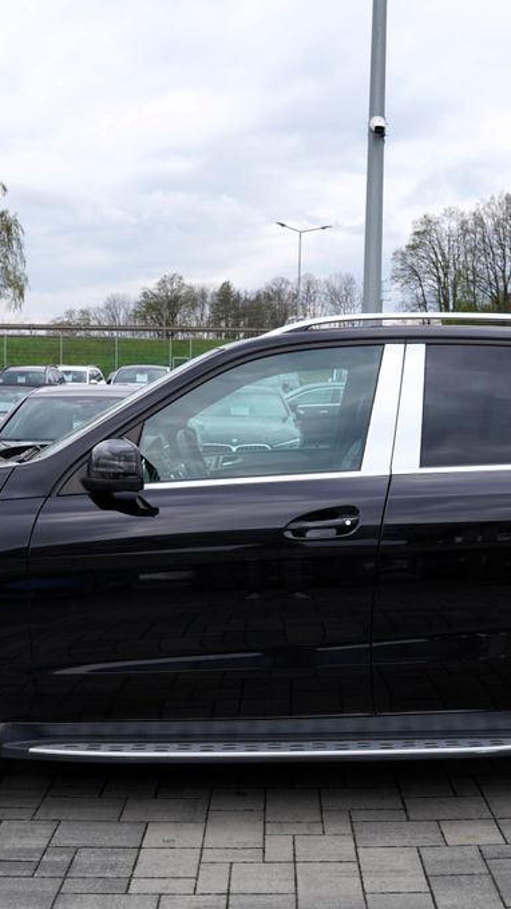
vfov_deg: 52.8
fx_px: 915
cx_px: 309
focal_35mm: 38
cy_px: 450
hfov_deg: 31.1
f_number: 7.1
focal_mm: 24
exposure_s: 1/200
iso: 100
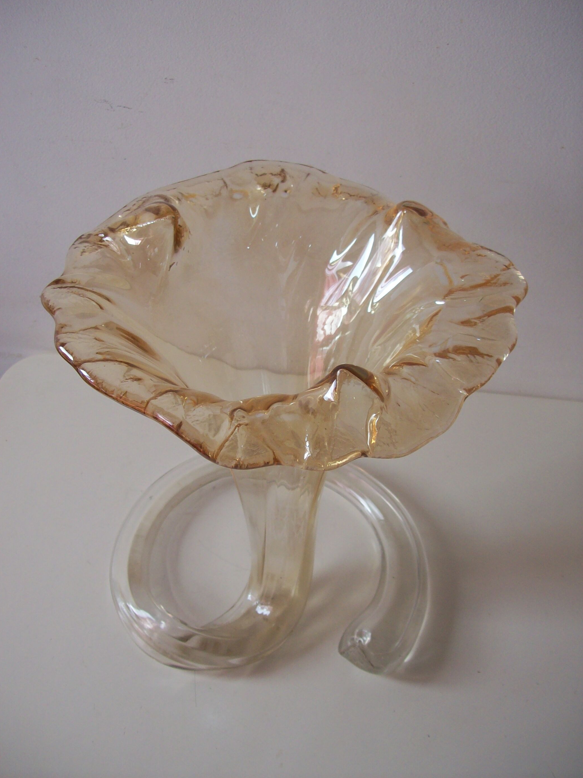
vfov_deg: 50.1
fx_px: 831
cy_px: 379
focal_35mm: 37
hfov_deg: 38.7
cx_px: 292
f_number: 2.7
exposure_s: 1/64
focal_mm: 6
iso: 80
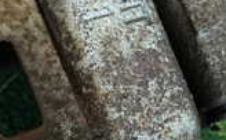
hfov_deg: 20.4
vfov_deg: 13.4
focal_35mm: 97
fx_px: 597
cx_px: -28
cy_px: 30
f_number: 2
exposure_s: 1/40
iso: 200
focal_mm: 4.5
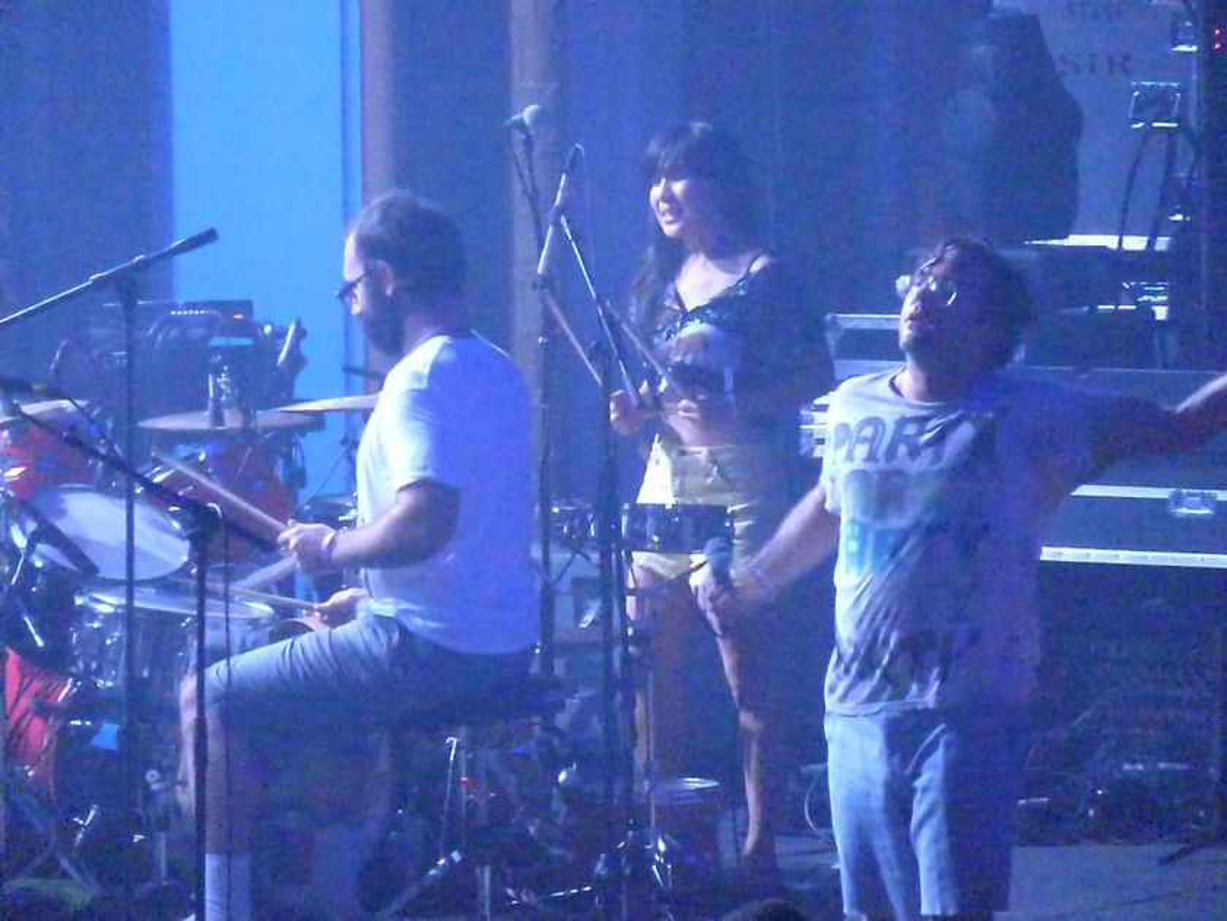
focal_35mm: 384
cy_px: 460
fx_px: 13611
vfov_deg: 3.9
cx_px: 614
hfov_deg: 5.2
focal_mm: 68.8
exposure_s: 1/15
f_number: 5.9
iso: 6400
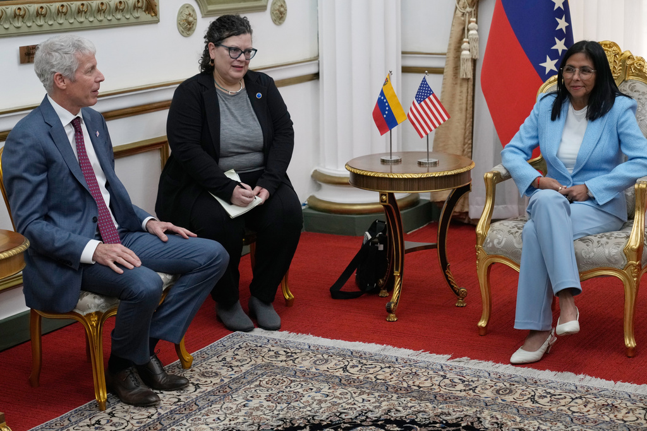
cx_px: 324
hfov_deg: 30.1
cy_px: 216
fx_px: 1204
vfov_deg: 20.3
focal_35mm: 67
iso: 2500
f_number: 4
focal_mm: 67
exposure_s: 1/125
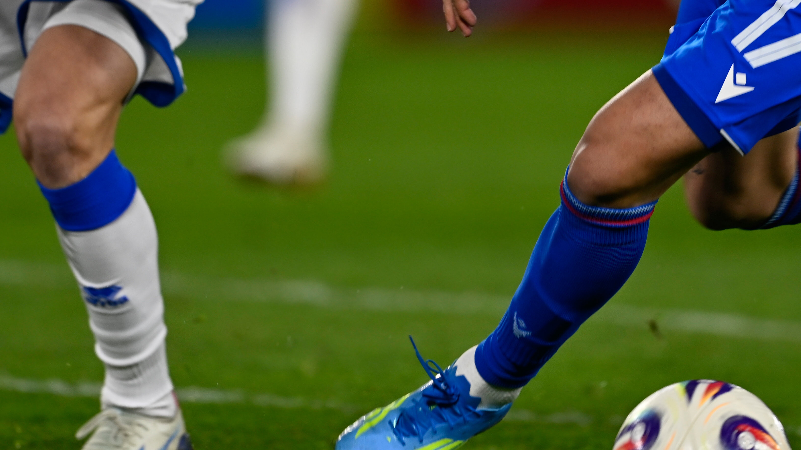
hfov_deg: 2.0
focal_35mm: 1062
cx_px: 566
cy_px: -80
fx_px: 22556
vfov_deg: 1.1
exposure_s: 1/500
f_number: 2.8
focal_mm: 400
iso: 250
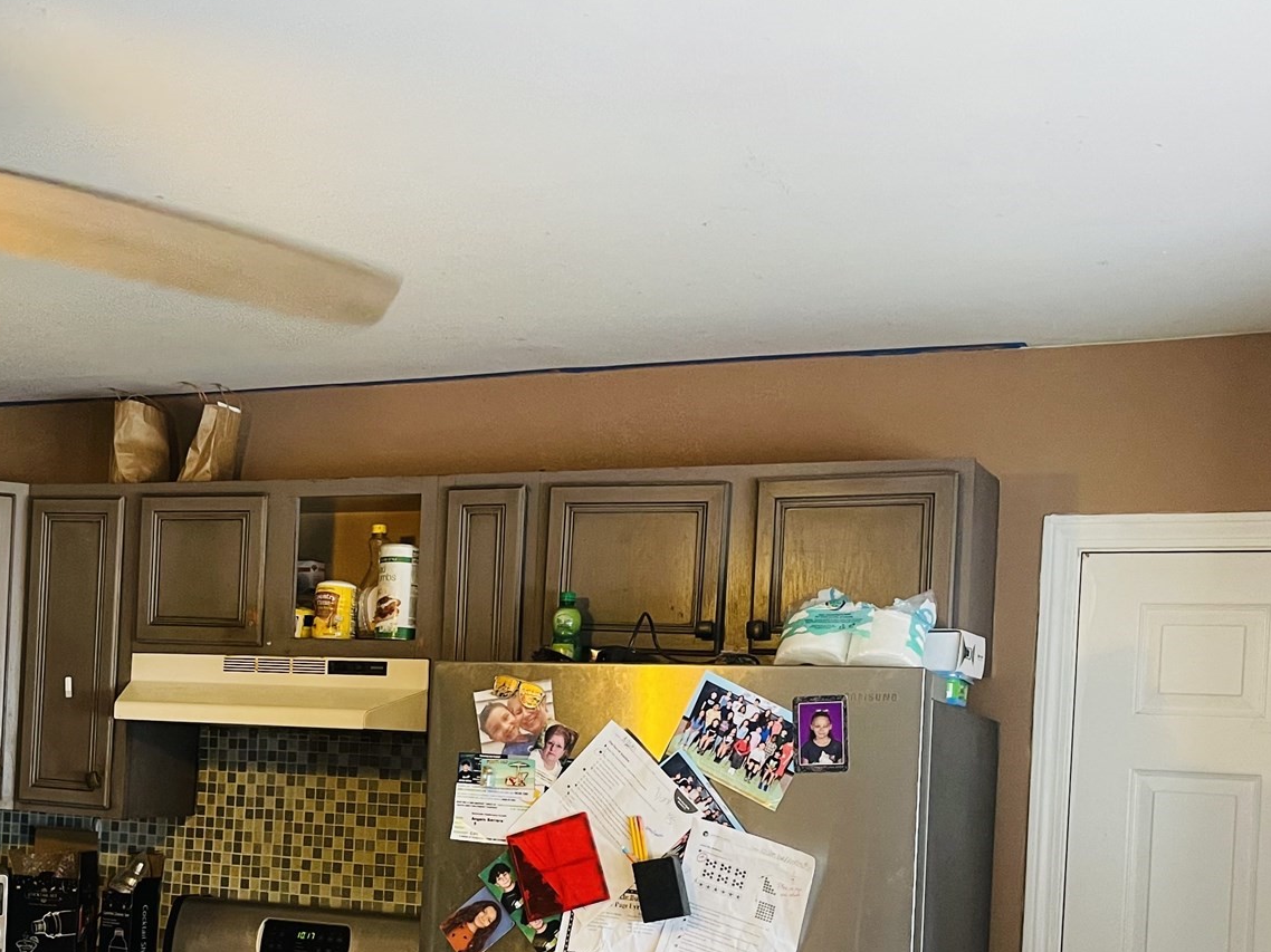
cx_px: 437
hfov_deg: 41.6
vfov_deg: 31.5
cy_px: 742
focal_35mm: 45
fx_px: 1652
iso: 500
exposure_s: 1/40
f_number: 1.6
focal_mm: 5.1
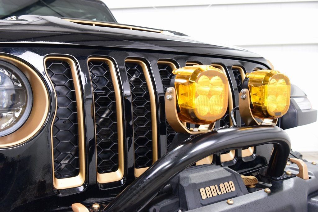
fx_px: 371
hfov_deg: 46.4
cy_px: 106
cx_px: 159
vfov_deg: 31.9
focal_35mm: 42
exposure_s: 1/30
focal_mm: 28
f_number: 5.6
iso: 1600
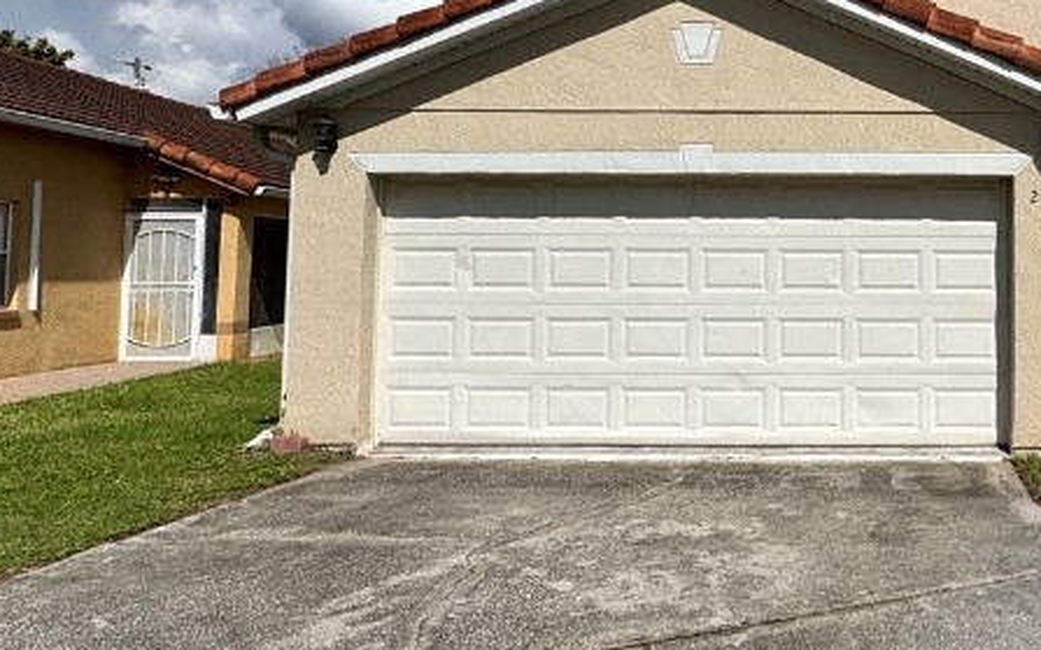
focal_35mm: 34
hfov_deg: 50.9
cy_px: 217
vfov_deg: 36.9
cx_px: 918
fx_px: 964
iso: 32
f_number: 2.2
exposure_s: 1/4630
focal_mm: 2.22
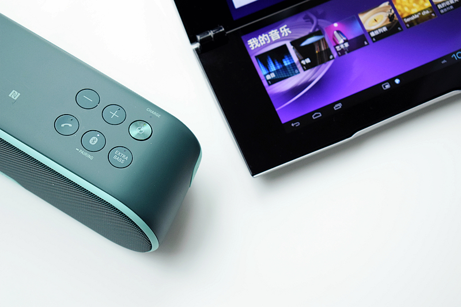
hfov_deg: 27.0
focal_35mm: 75
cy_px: 154
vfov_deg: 18.2
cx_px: 230
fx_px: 960
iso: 1600
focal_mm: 50
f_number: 6.3
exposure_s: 1/160
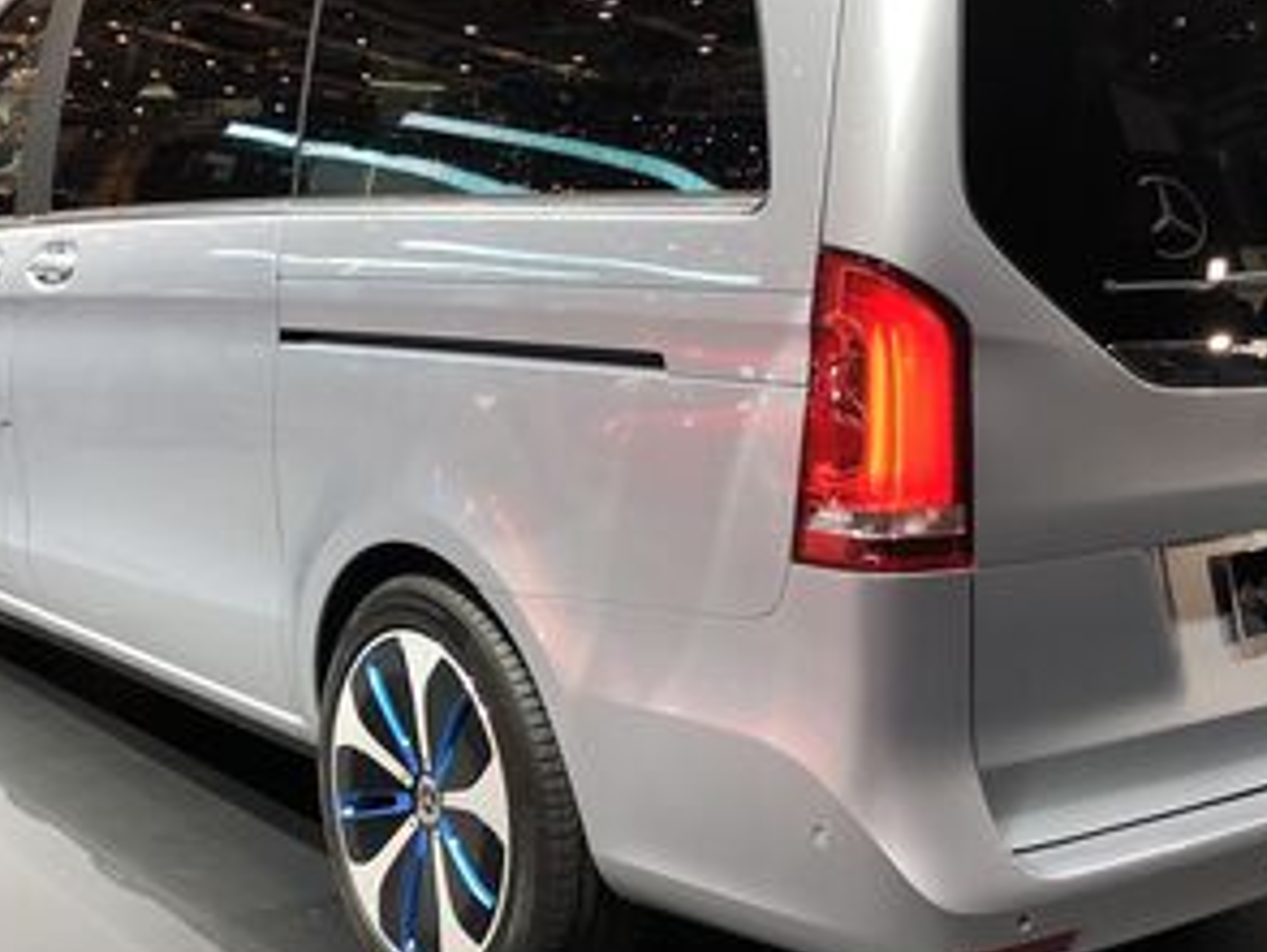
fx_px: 1905
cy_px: 448
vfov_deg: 28.1
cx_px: 707
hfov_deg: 36.7
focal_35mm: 52
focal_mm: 3.99
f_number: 1.8
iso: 40
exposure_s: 1/33
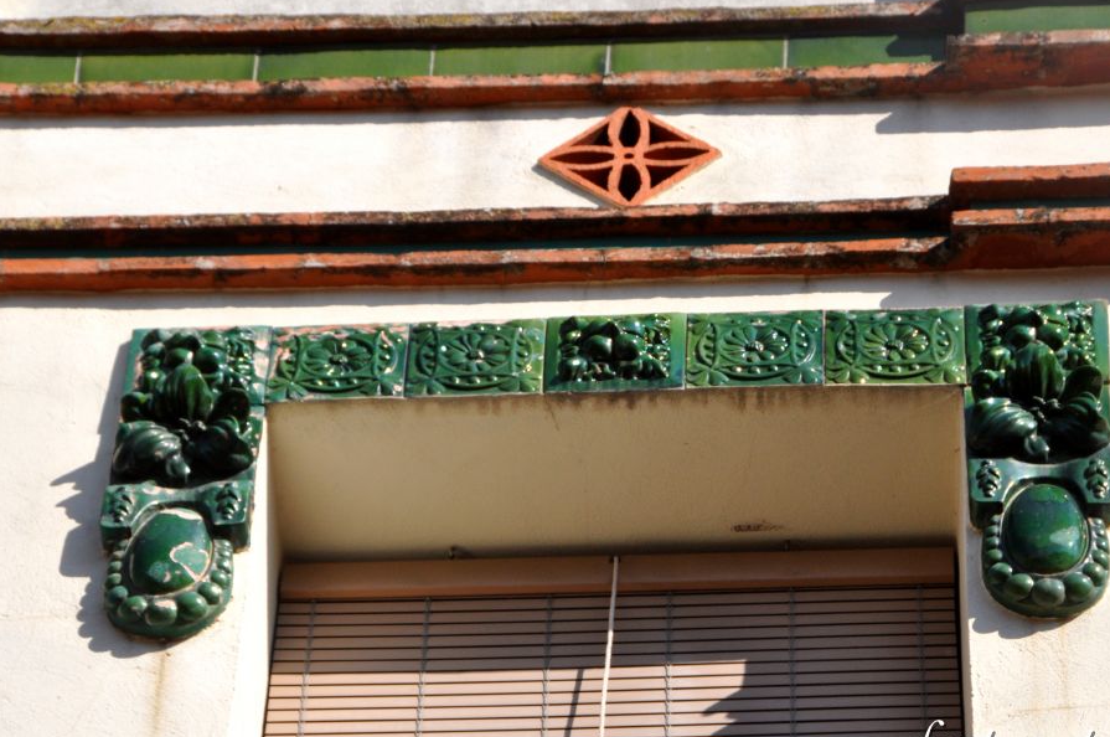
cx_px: 631
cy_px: 368
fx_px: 6342
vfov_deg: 6.6
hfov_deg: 10.0
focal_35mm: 206
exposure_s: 1/500
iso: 500
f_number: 11
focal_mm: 120
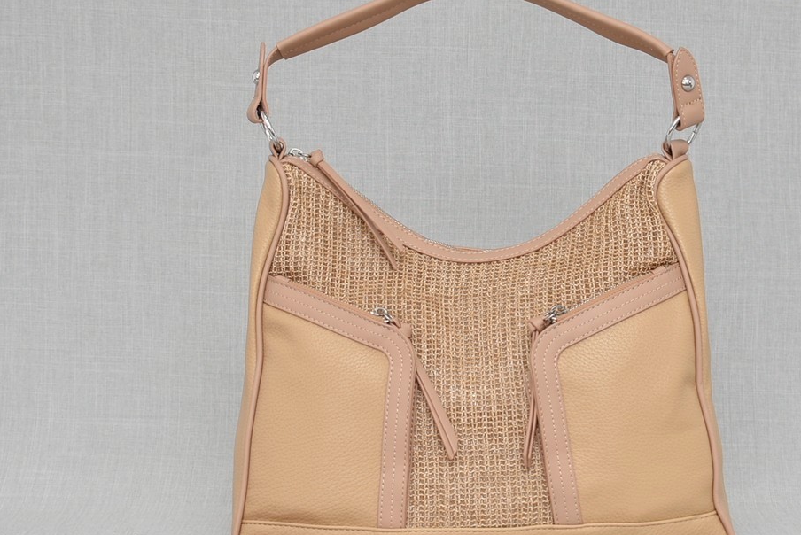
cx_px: 481
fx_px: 1892
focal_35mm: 85
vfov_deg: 16.1
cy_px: 293
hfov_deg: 23.9
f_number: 5.6
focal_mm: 40
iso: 100
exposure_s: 1/60
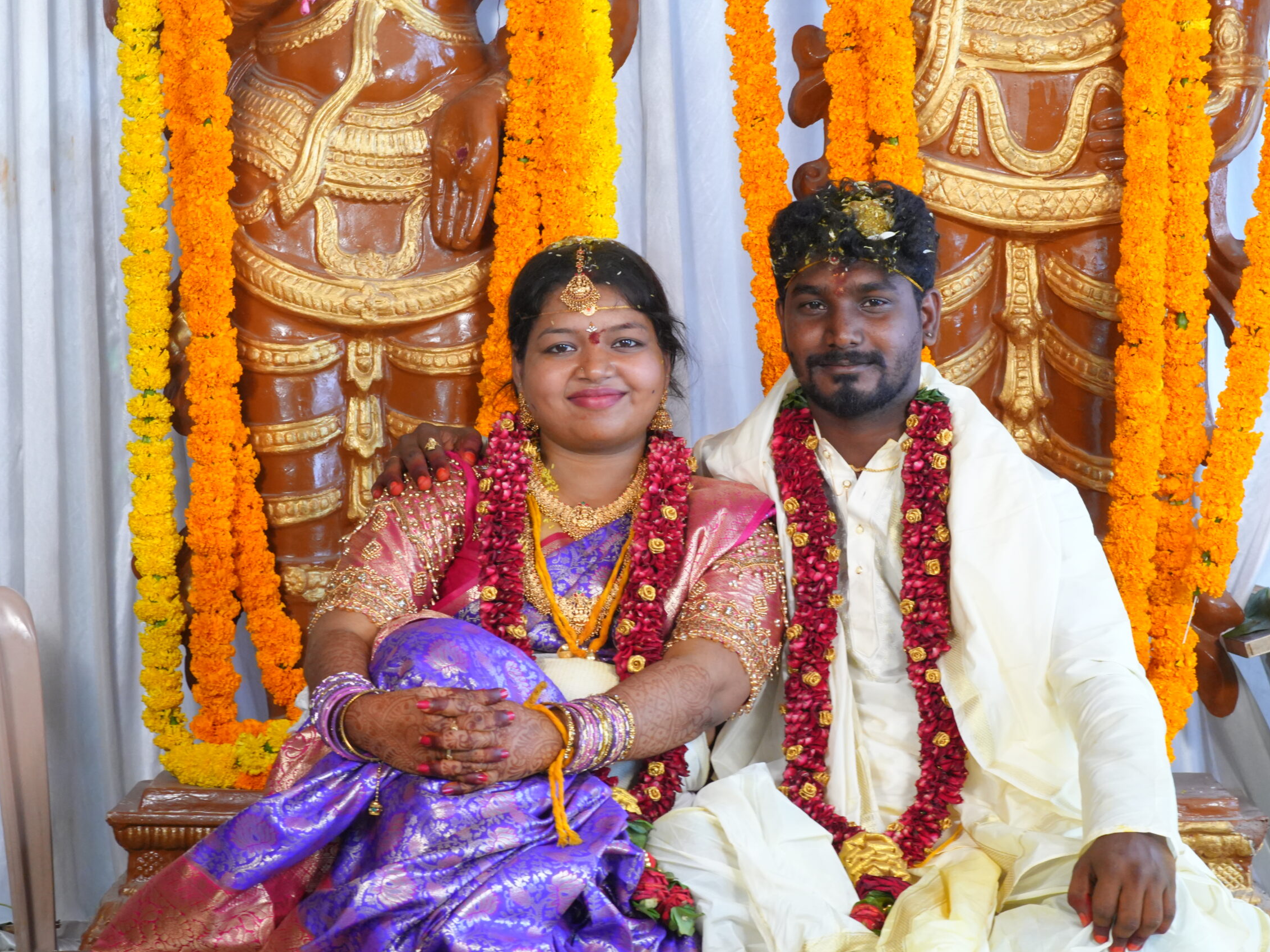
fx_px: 5083
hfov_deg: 14.2
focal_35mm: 139
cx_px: 624
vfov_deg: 10.7
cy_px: 478
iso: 2000
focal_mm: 85
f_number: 8
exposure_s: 1/125
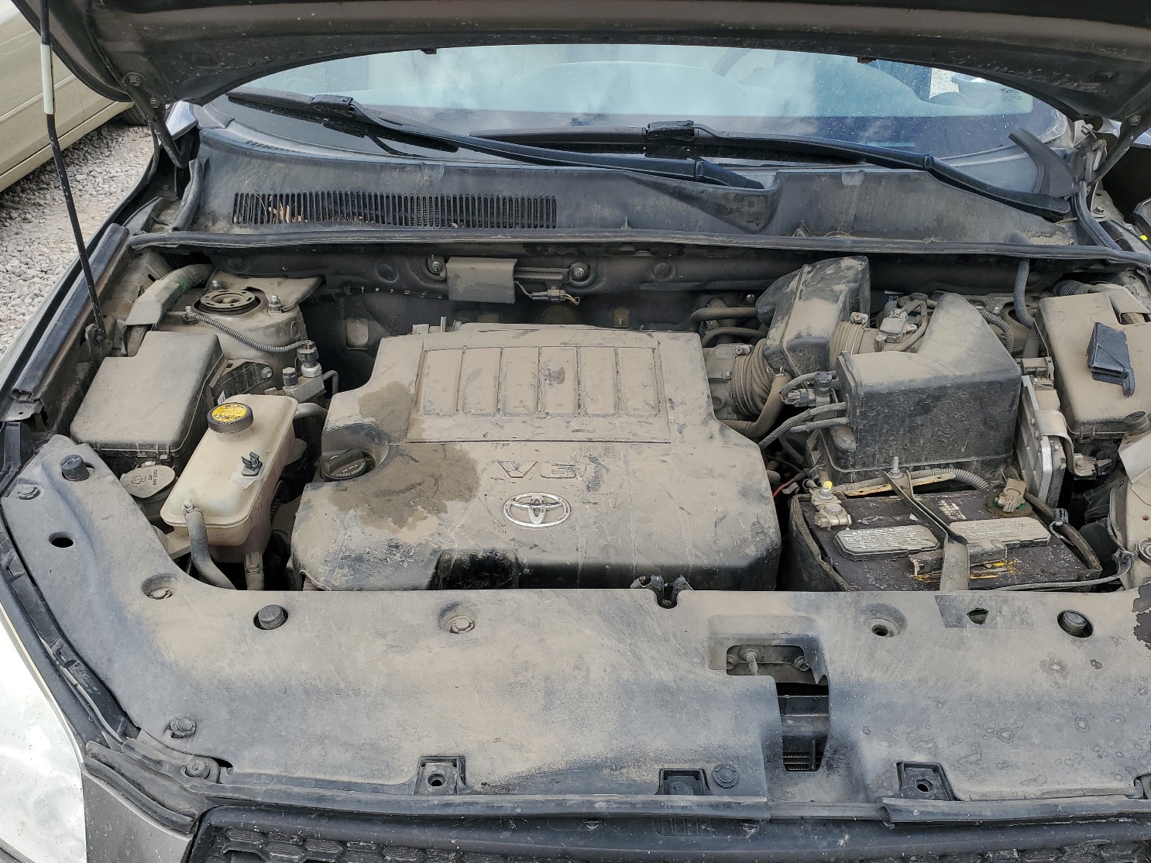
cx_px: 584
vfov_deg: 49.7
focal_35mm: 28
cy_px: 451
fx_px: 931
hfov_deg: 63.4
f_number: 1.5
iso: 50
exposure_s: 1/1000
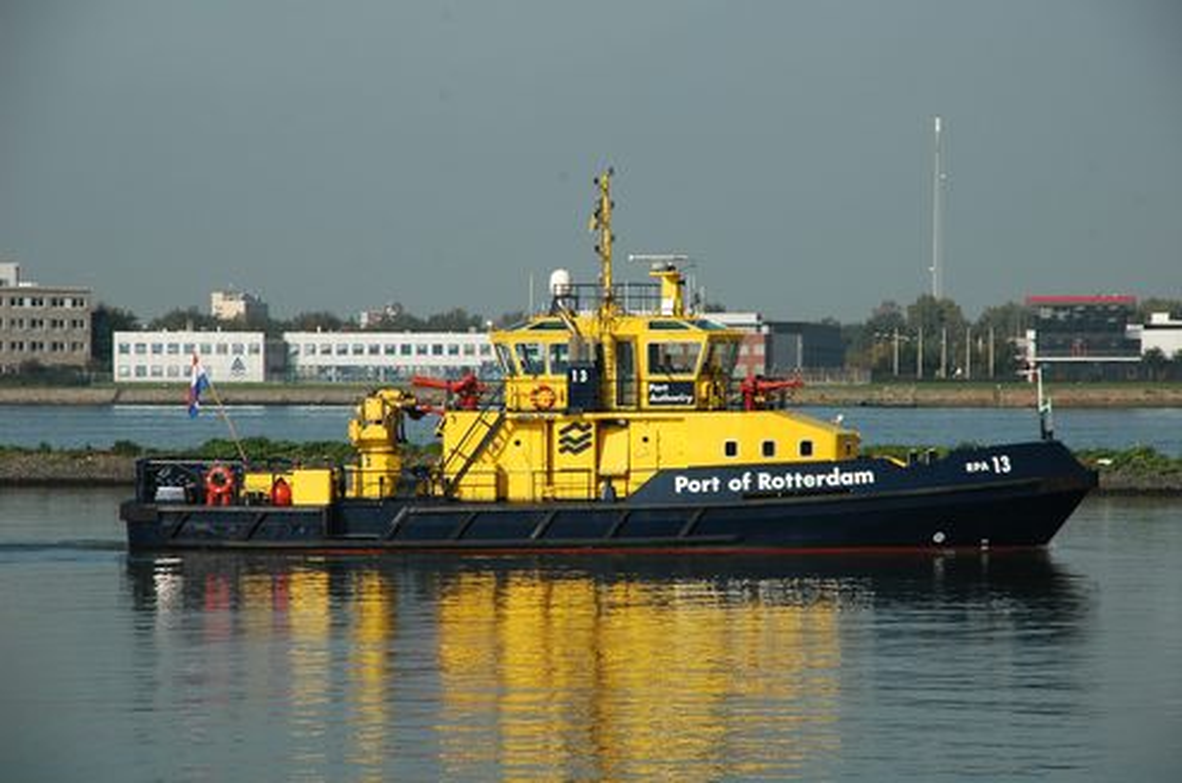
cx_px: 591
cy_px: 392
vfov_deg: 7.9
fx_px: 5702
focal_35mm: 174
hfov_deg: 11.8
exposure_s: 1/500
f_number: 10
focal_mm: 116
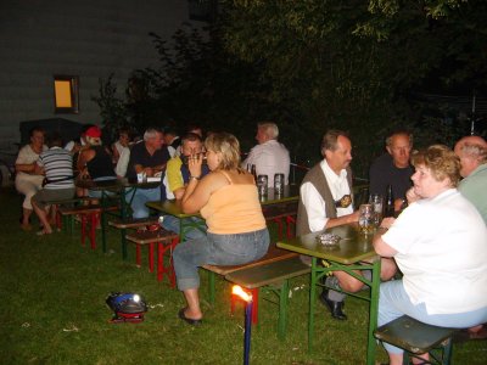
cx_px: 244
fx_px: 492
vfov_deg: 40.7
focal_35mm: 35
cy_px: 182
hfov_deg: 52.6
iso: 235
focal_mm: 5.8
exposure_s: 1/45
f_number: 2.8
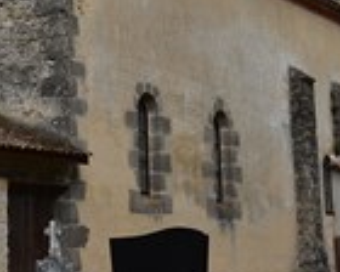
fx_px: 1107
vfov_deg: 13.8
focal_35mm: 110
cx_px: 22
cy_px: -11
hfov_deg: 17.2
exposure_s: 1/160
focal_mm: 22
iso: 100
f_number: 11
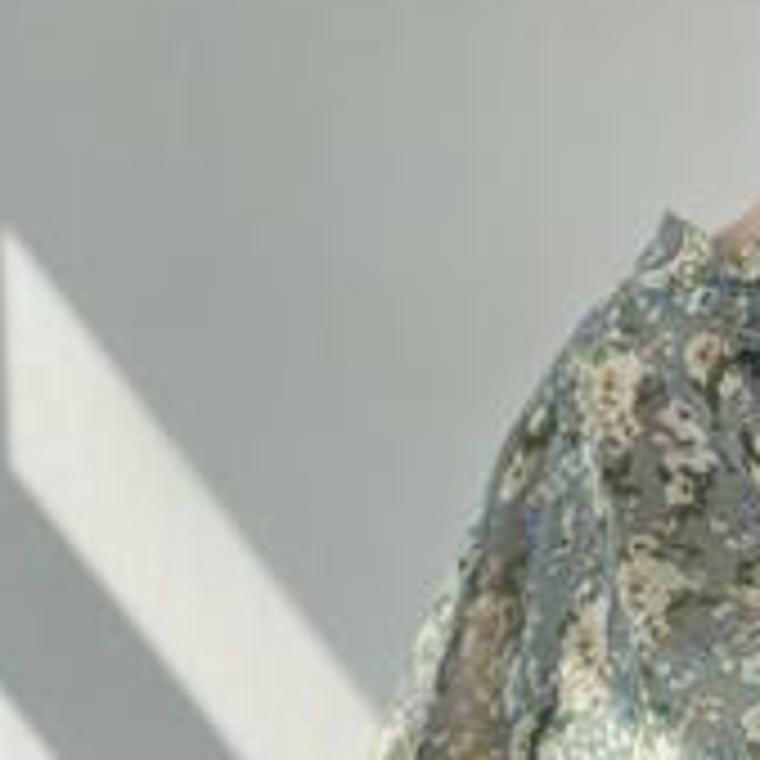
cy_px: 483
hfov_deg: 12.8
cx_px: 778
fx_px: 3328
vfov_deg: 13.0
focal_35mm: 134
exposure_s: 1/2110
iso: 64
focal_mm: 6.76
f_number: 1.78
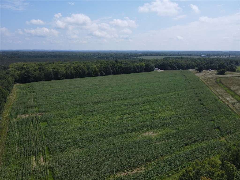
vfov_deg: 56.8
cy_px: 90
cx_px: 120
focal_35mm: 24
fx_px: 166
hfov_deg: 71.6
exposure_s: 1/1000
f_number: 2.8
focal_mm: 4.5
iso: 100
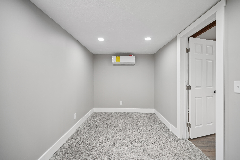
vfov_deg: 81.1
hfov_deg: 104.3
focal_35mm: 14
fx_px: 93
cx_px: 120
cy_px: 80
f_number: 4
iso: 400
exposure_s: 1/45
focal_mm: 14
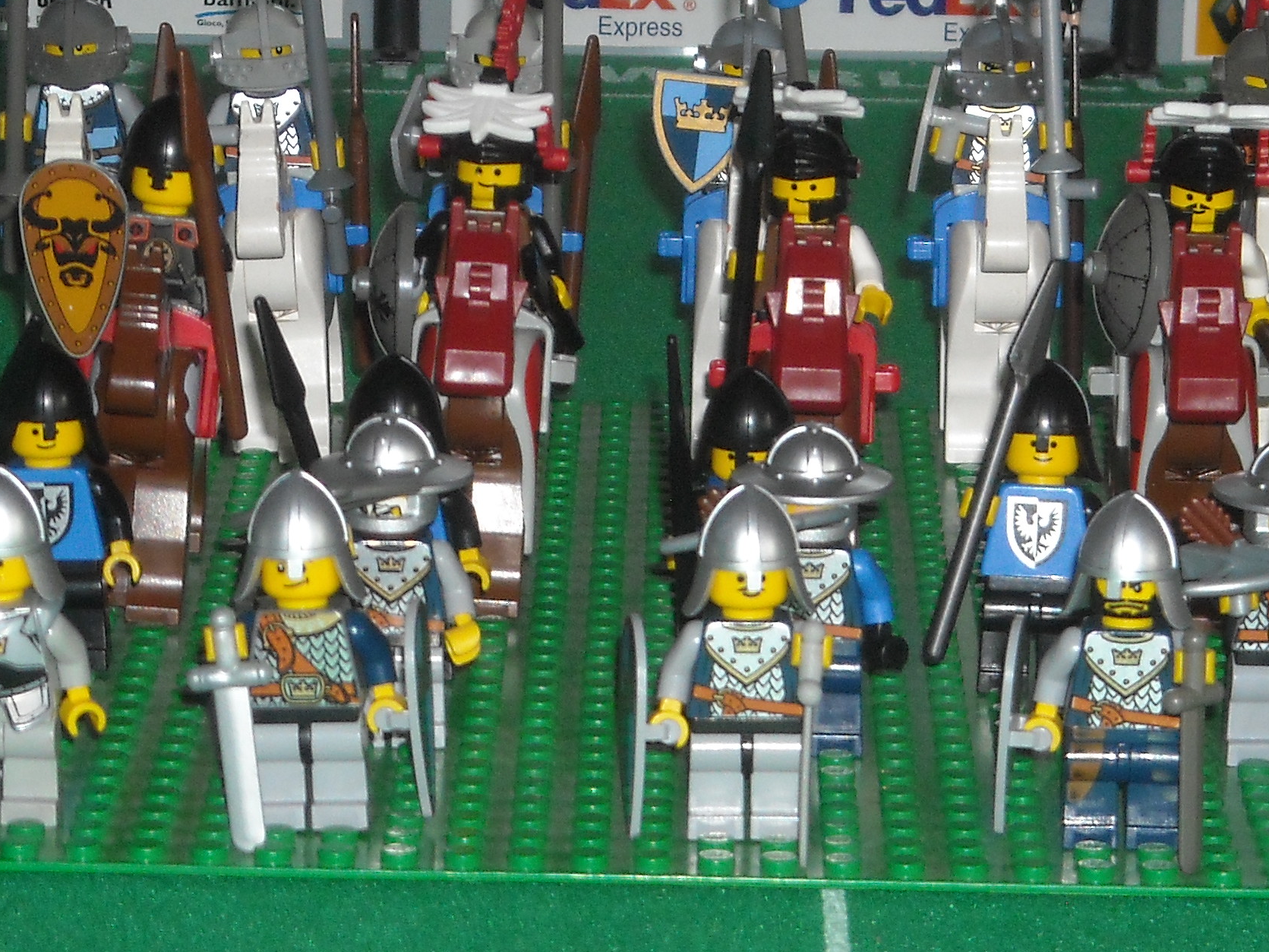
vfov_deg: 7.7
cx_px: 738
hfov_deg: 10.2
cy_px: 548
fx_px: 7075
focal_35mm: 193
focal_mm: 17.1
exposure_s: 1/125
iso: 200
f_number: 4.7
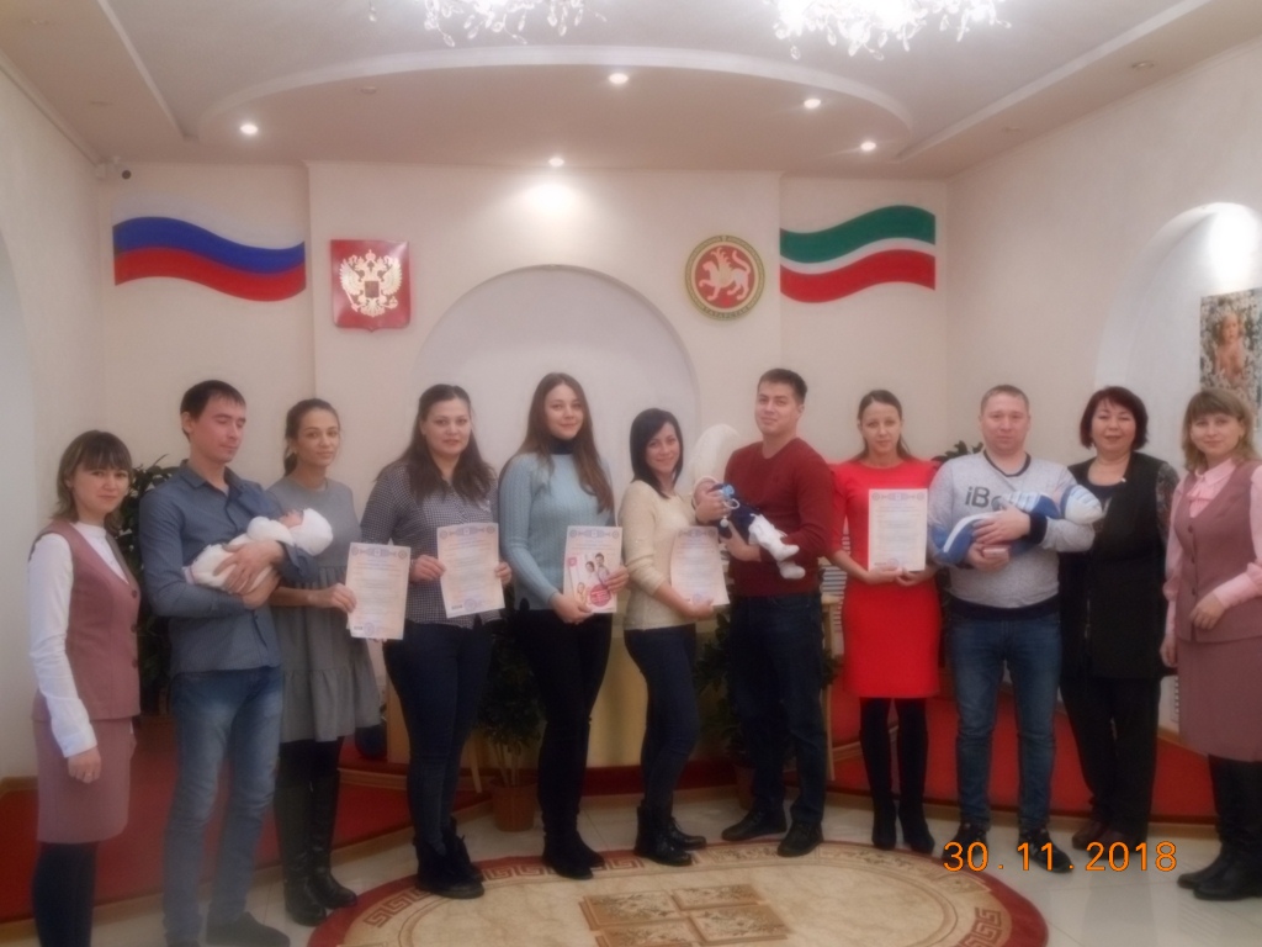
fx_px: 1385
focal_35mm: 38
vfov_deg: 37.7
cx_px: 631
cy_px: 474
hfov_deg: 49.0
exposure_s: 1/30
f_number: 3.6
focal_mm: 6.8
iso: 320
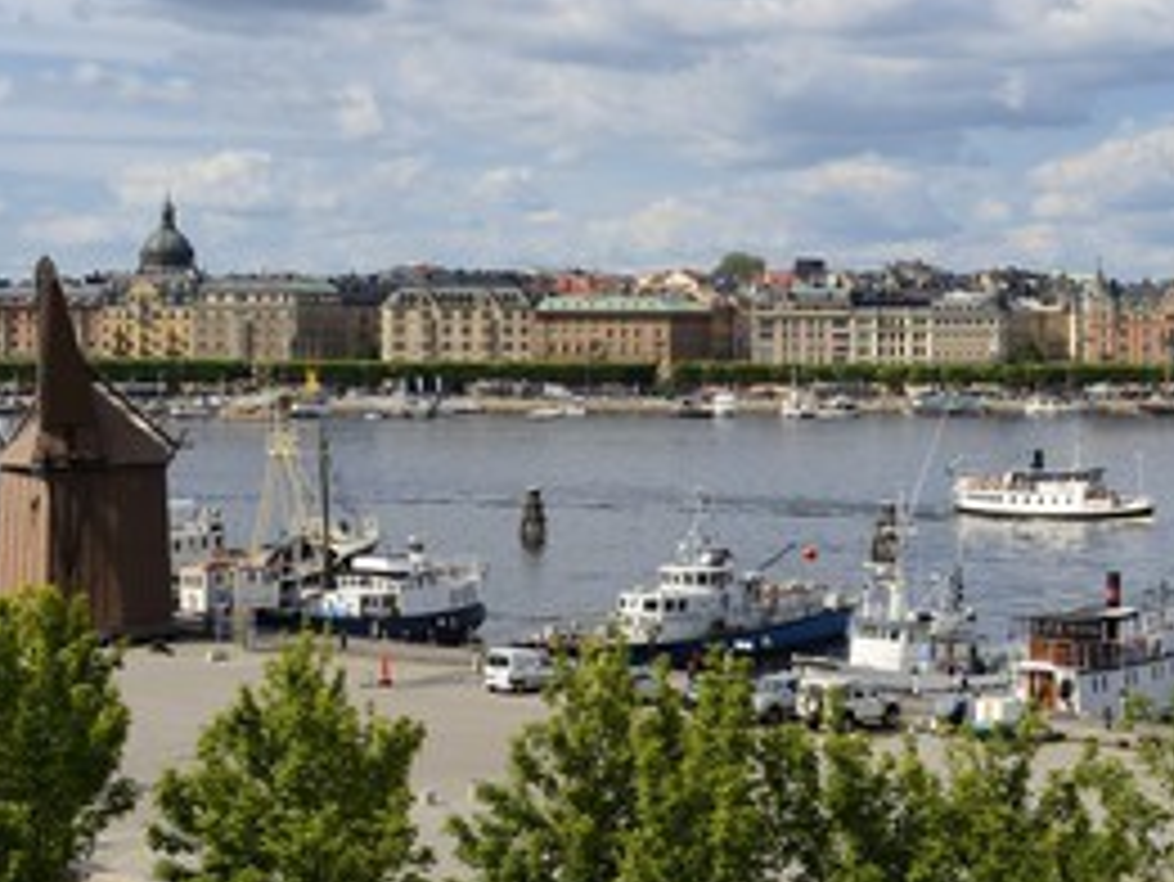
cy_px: 400
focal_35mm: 68
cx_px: 711
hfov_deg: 28.5
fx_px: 2307
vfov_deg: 21.6
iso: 250
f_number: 13
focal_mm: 44
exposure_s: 1/320
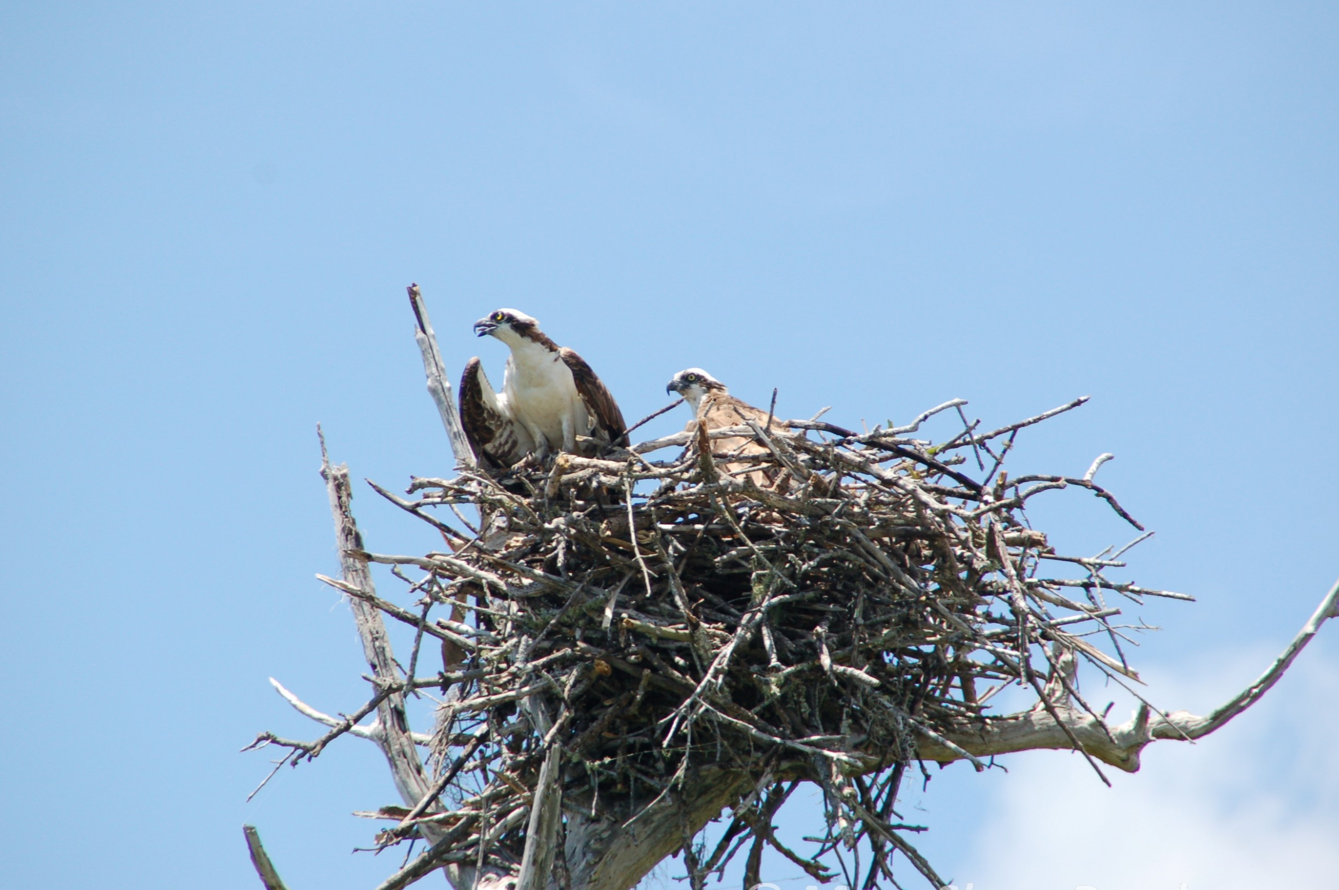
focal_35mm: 362
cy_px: 399
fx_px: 13451
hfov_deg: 5.7
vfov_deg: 3.8
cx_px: 641
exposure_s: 1/800
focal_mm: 200
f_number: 6.3
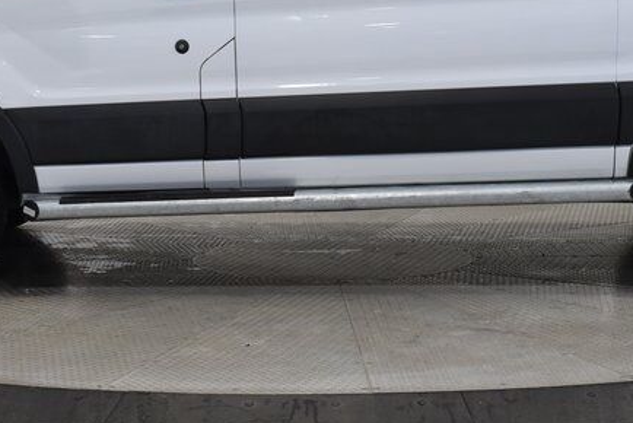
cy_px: 64
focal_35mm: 132
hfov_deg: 15.5
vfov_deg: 10.4
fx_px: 2322
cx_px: 365
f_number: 5
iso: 1600
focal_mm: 56
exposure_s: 1/100
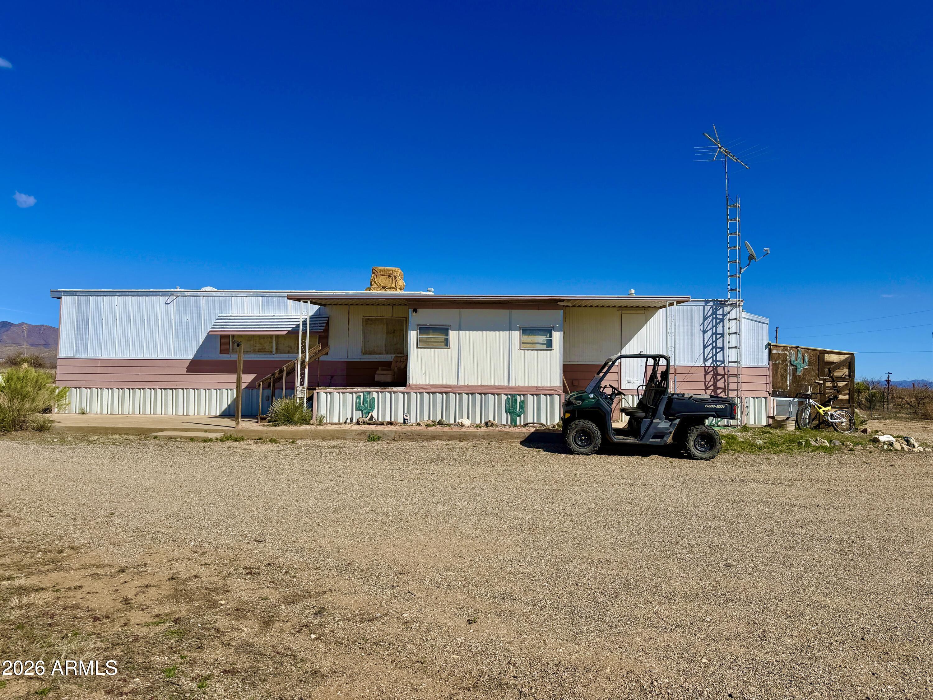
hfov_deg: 71.6
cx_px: 466
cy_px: 350
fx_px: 647
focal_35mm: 24
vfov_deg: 56.8
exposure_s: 1/10309
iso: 80
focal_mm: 6.76
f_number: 1.78
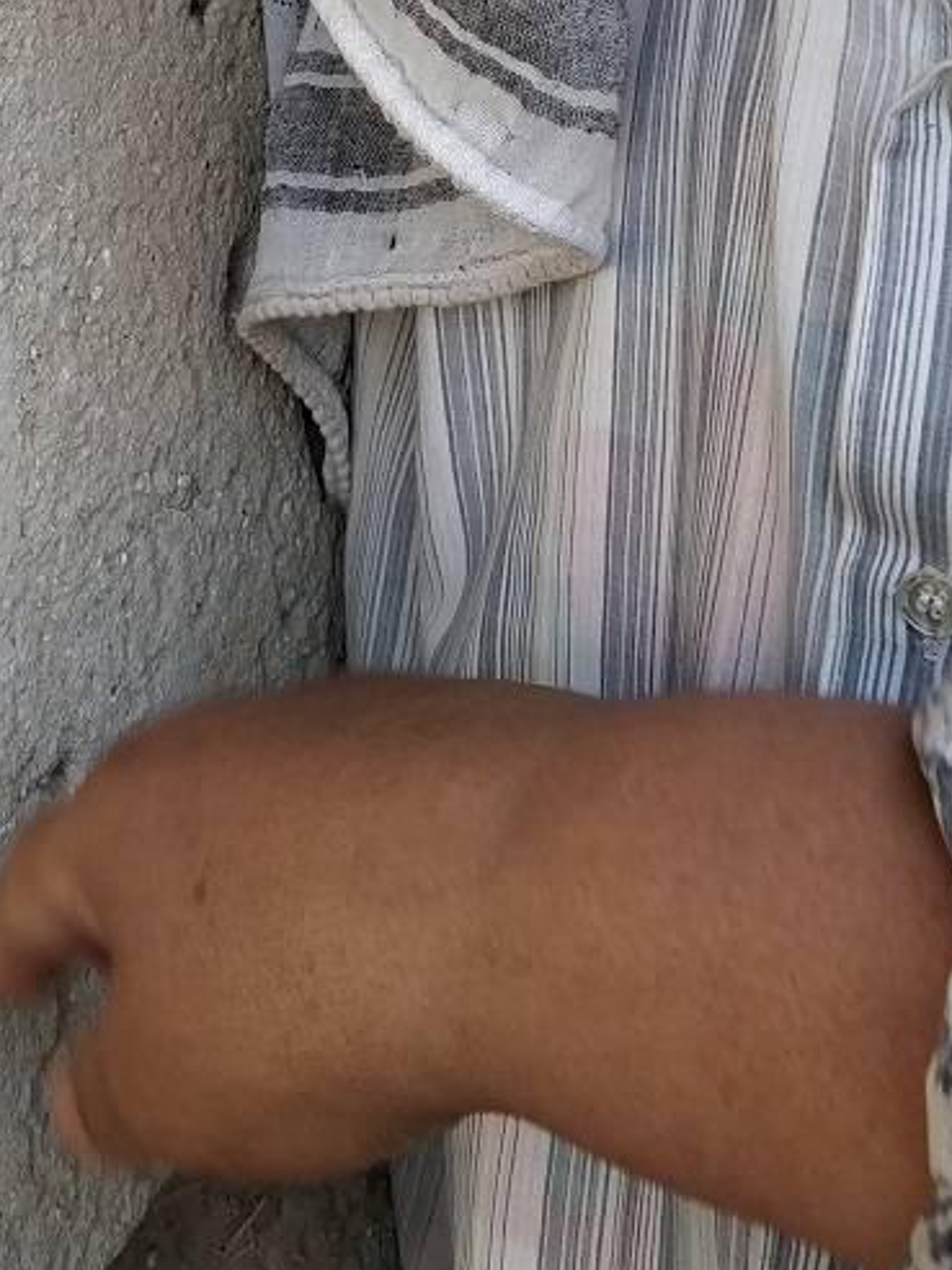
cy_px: -457
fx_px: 2860
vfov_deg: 22.0
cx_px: 181
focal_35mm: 78
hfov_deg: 18.7
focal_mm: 4.1
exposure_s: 1/100
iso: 125
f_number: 1.7
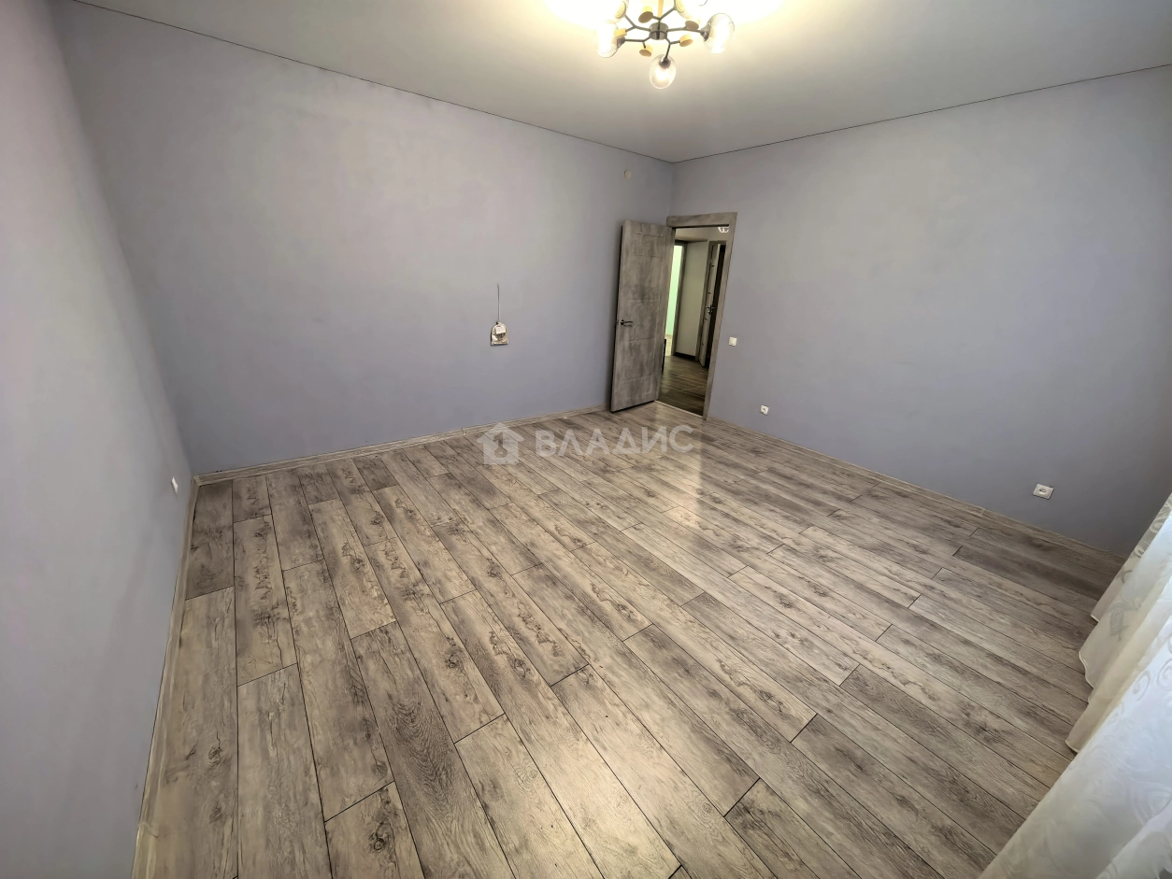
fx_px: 440
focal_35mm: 13
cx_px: 586
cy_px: 440
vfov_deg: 89.9
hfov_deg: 106.2
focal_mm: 1.76
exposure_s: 1/50
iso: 160
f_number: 2.2
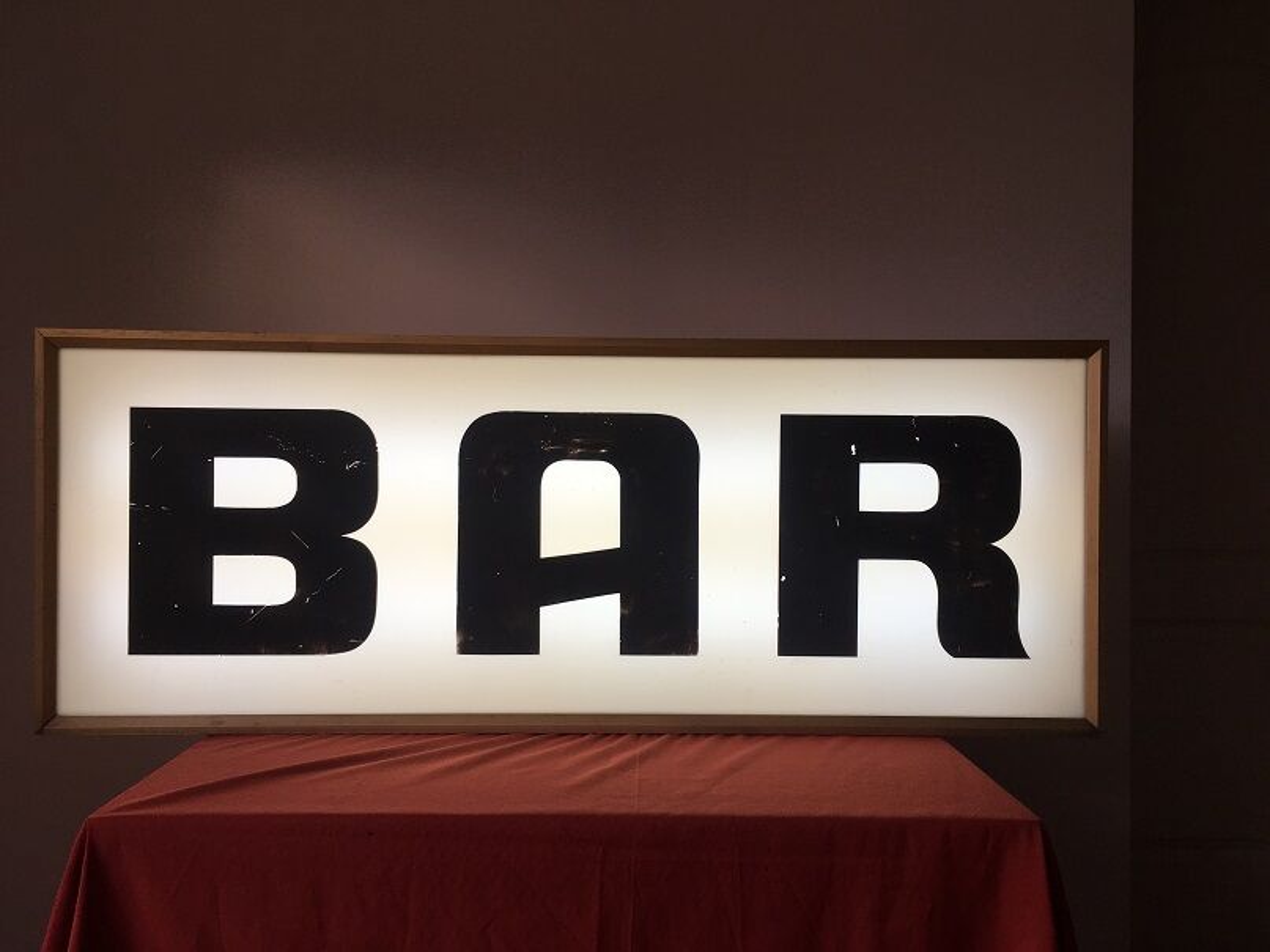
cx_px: 635
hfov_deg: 61.7
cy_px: 476
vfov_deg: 48.2
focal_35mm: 29
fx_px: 1064
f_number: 2.2
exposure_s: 1/100
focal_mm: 4.15
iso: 25
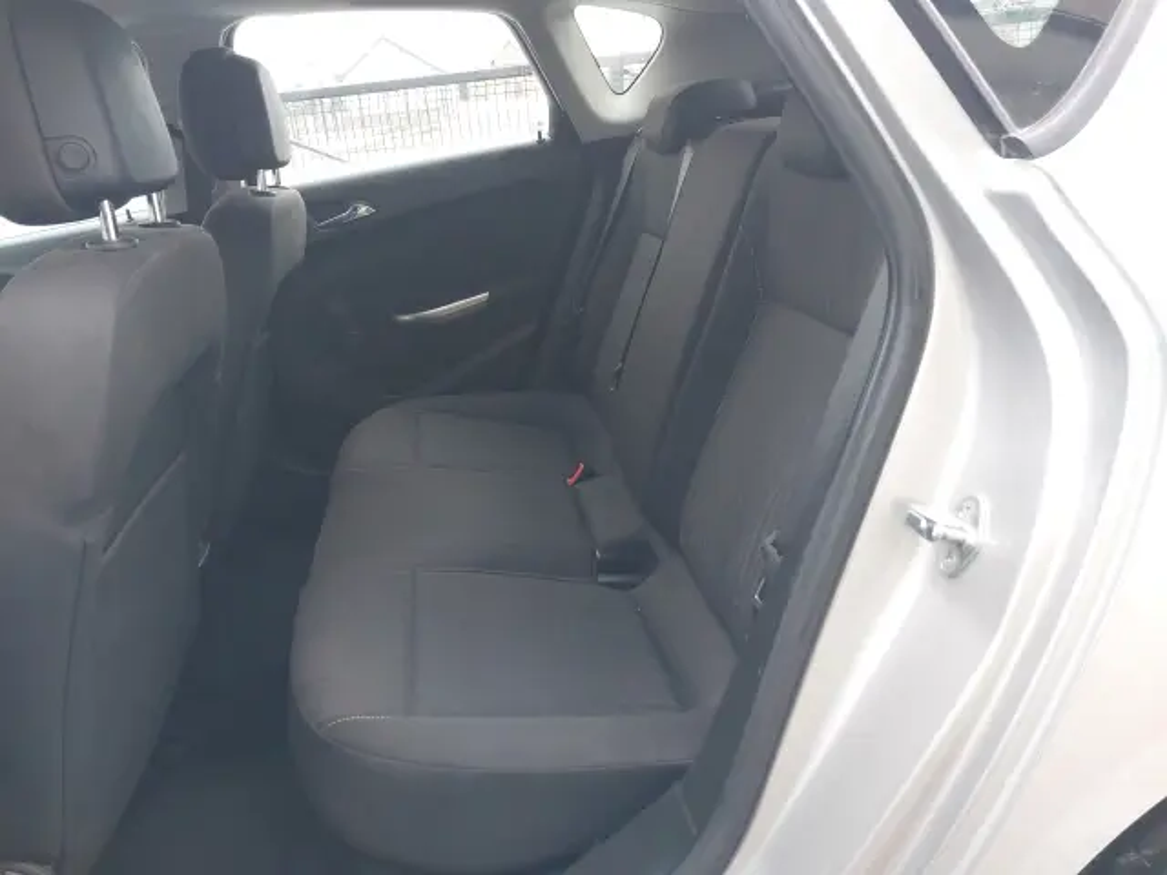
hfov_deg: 60.0
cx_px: 584
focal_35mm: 30
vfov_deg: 46.8
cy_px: 438
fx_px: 1011
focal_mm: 4.6
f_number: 1.8
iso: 250
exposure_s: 1/50
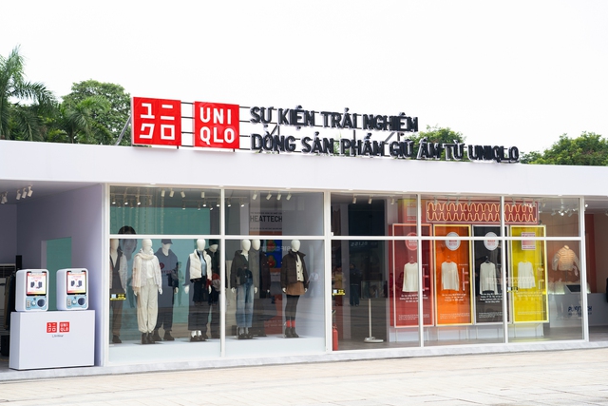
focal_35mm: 67
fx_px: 1132
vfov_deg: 20.3
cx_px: 302
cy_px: 204
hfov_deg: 30.1
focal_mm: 66
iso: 125
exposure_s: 1/160
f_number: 4
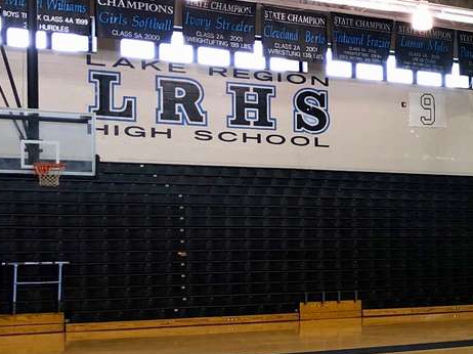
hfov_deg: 18.8
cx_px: 615
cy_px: 268
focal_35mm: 97
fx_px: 1325
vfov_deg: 15.2
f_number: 1.8
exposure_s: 1/20
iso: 32
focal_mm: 4
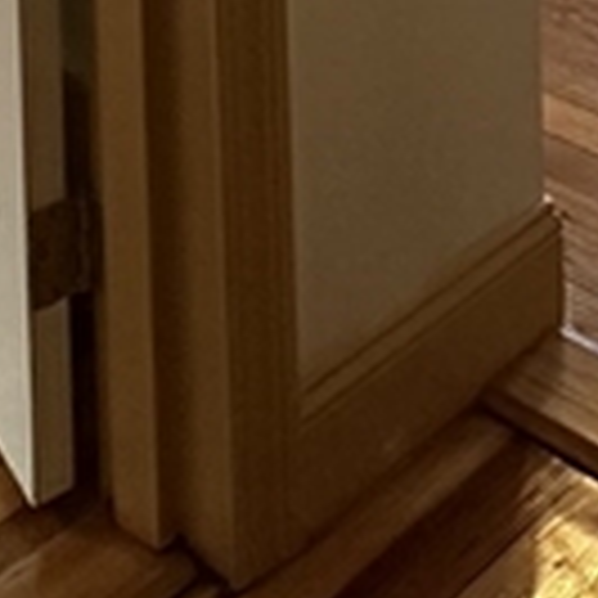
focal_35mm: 95
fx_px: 1857
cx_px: 854
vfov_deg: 13.2
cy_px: -877
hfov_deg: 16.8
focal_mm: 2.22
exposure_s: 1/120
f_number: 2.2
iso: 250
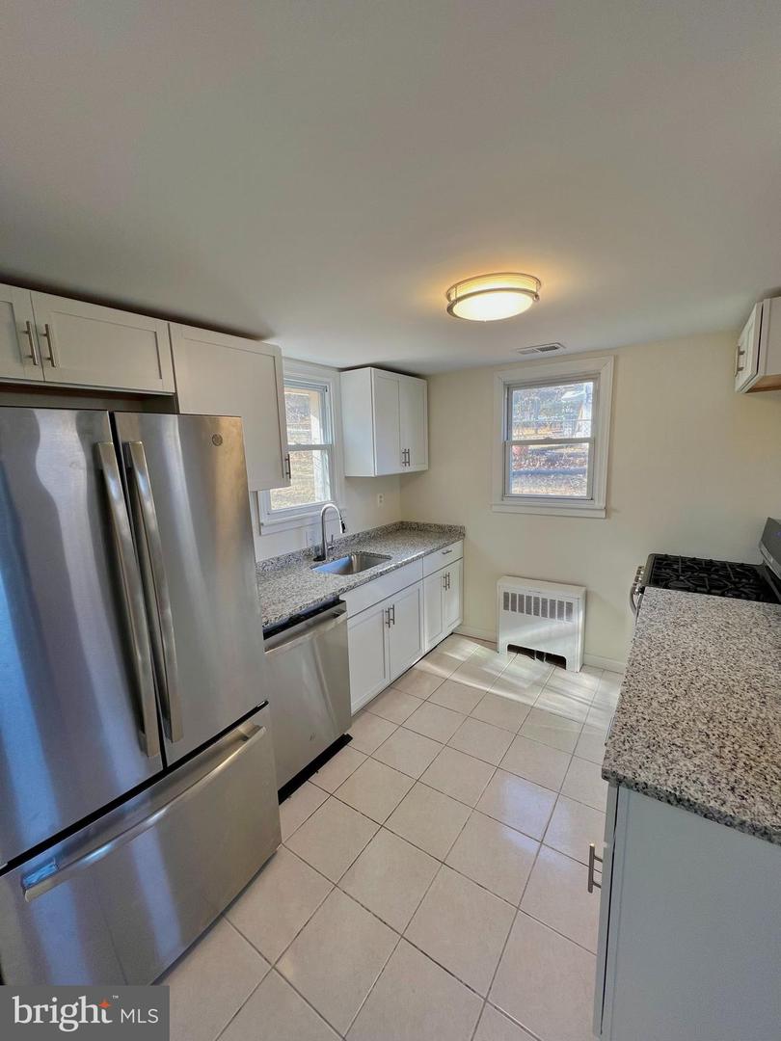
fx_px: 391
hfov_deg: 89.9
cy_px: 520
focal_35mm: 13
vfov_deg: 106.2
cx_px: 390
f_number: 1.8
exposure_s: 1/120
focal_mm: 1.57
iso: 50
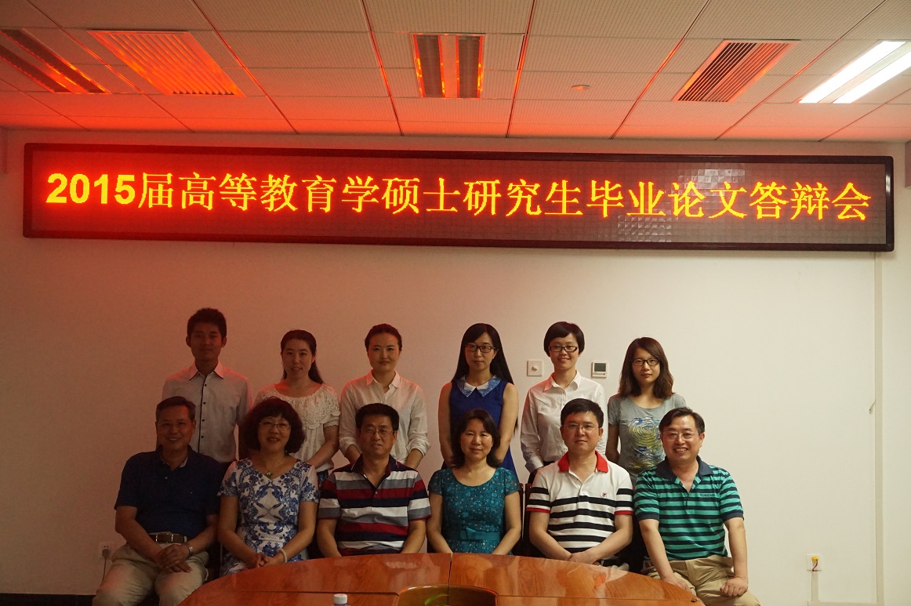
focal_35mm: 45
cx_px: 456
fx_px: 1138
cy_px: 303
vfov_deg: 29.8
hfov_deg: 43.6
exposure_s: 1/60
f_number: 7.1
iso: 3200
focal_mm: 30
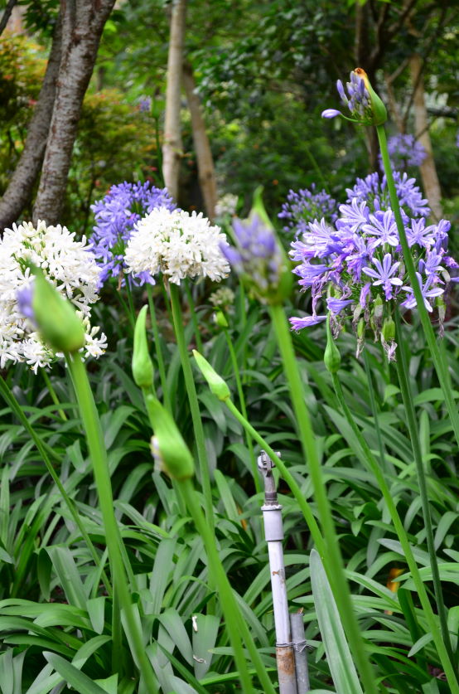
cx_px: 230
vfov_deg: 24.7
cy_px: 347
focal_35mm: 82
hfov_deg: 16.5
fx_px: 1586
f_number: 5.6
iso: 200
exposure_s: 1/50
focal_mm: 55
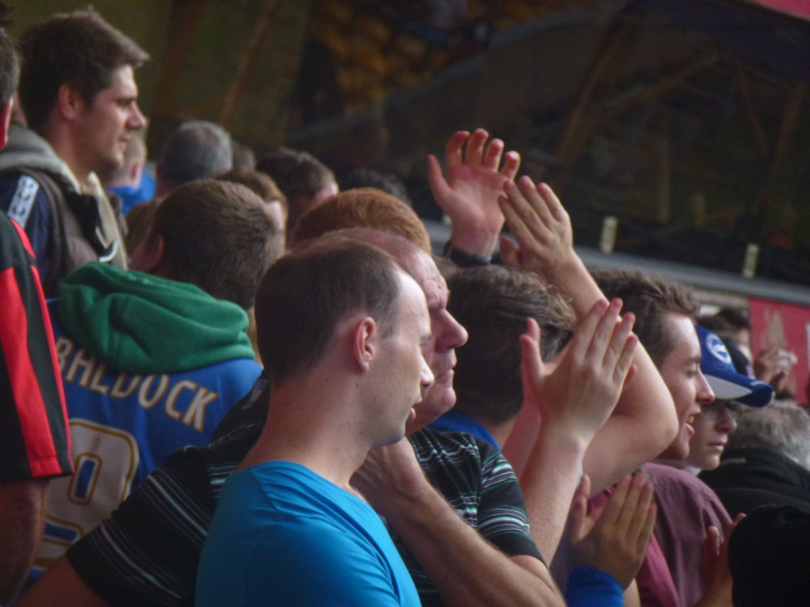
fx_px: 8985
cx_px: 405
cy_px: 304
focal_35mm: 384
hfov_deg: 5.2
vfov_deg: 3.9
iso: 200
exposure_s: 1/250
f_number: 5.9
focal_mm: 68.8
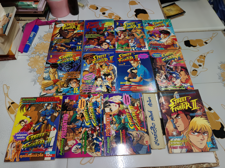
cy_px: 84
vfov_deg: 56.8
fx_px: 156
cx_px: 112
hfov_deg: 71.6
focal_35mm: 24
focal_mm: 5.31
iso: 991
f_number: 1.7
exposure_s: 1/33.3
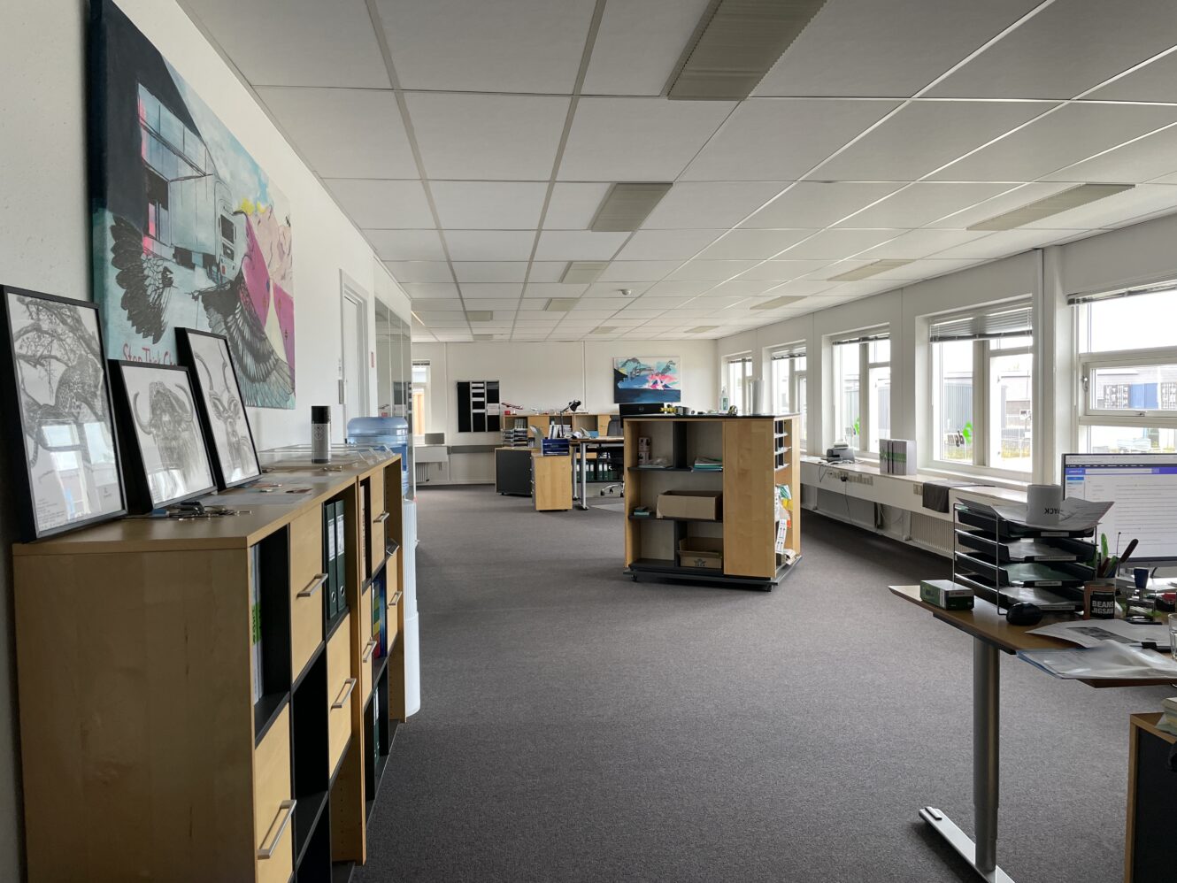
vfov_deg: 53.1
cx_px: 588
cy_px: 442
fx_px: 884
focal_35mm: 26
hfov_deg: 67.3
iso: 100
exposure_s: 1/121
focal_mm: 4.2
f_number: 1.6
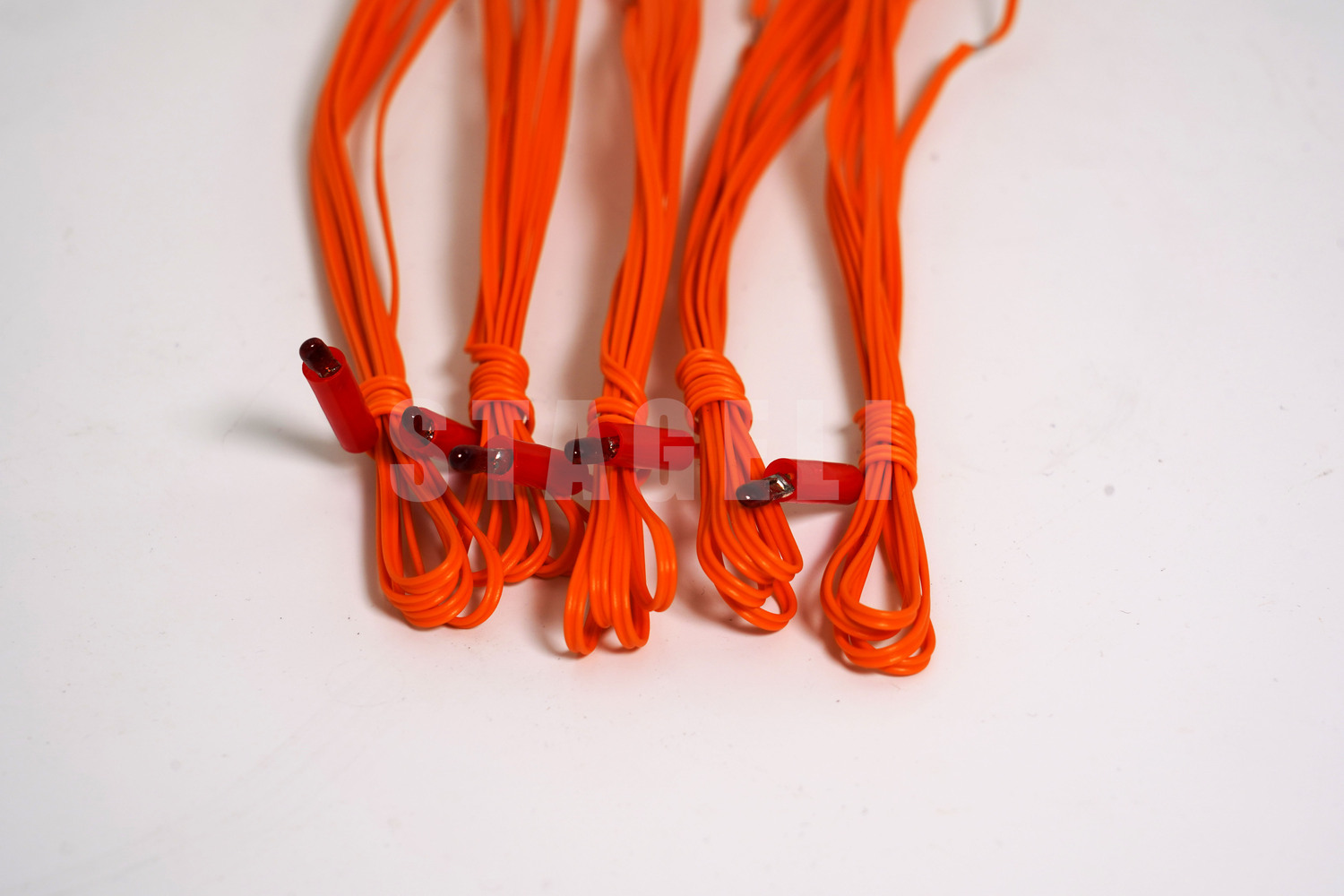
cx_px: 672
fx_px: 3920
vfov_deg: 13.0
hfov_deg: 19.5
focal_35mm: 105
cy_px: 448
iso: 250
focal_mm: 105
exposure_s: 1/100
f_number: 10
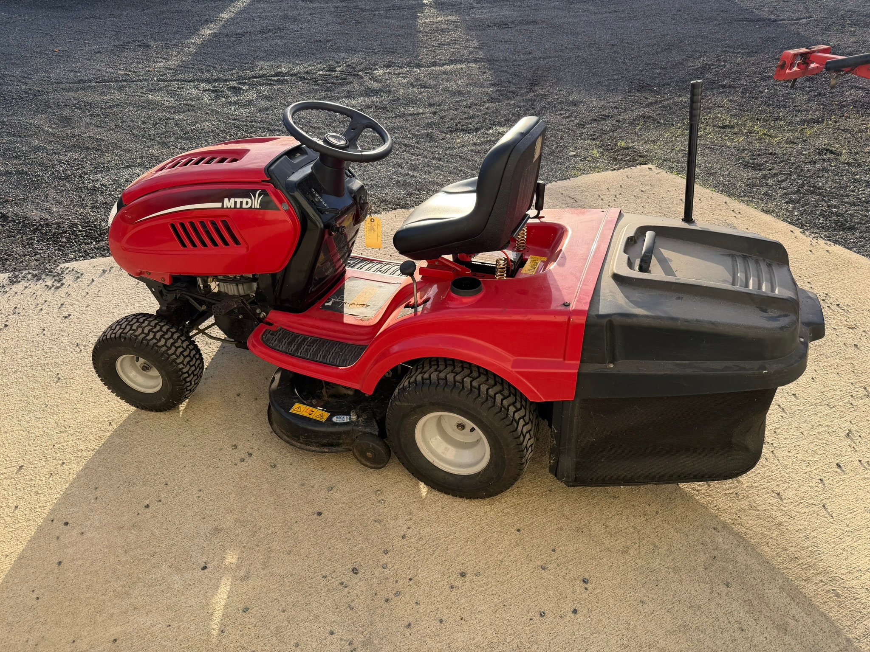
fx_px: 603
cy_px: 326
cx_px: 435
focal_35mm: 24
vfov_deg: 56.8
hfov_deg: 71.6
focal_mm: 6.76
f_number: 1.78
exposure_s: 1/1292
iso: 80
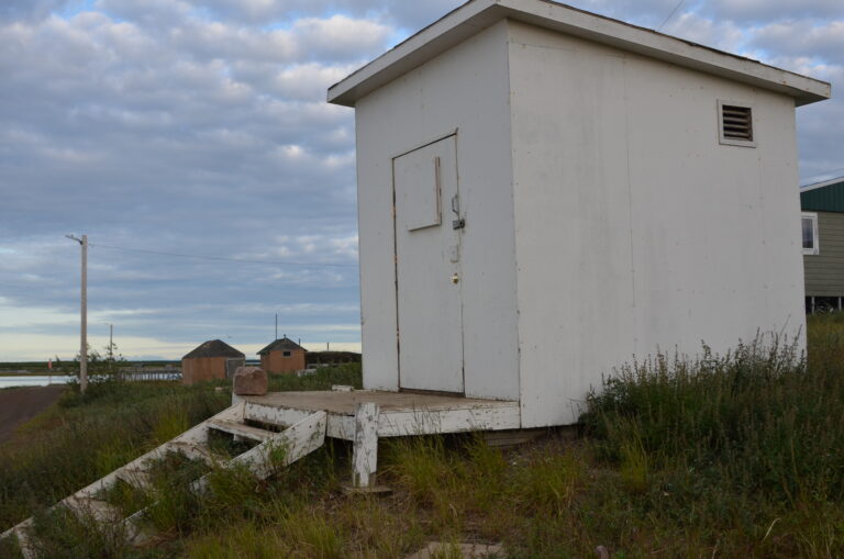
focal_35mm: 42
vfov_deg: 31.8
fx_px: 983
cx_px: 422
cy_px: 280
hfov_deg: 46.5
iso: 200
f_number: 7.1
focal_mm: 28
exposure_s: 1/200
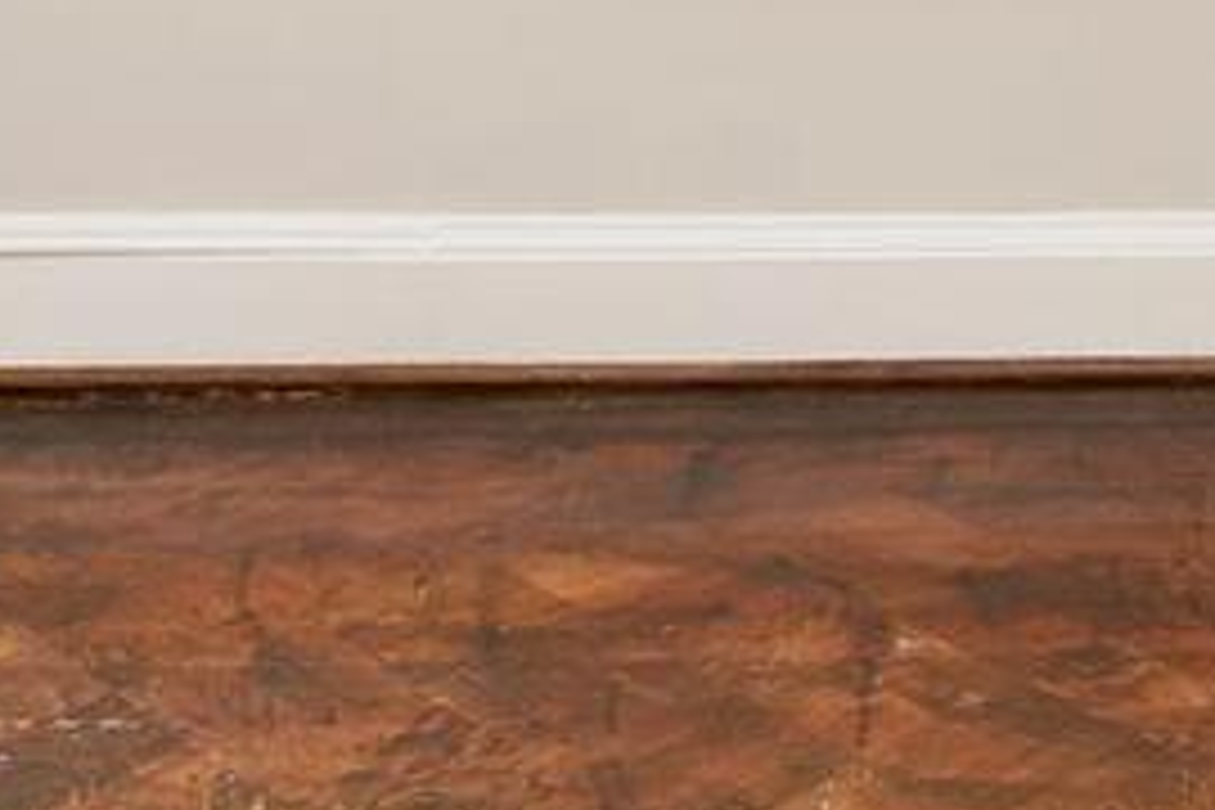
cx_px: 954
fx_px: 2700
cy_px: -814
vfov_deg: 14.2
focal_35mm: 80
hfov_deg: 25.0
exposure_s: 1/13
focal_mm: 10
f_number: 7.1
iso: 320
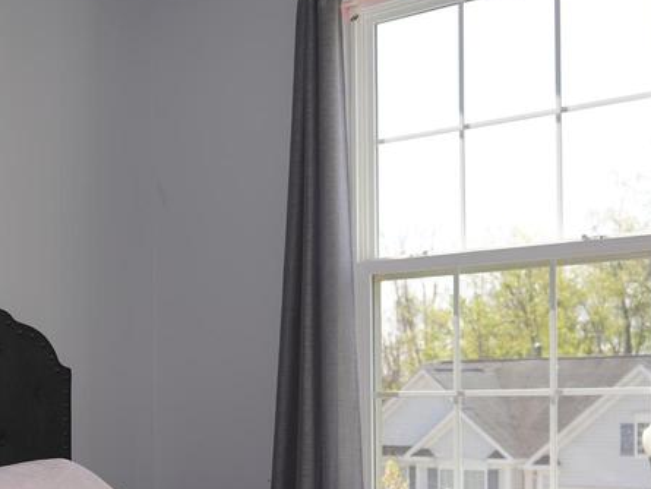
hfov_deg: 30.7
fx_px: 1166
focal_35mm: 62
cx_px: 174
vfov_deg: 23.1
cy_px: 431
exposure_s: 1/160
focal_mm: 28
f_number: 4
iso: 100
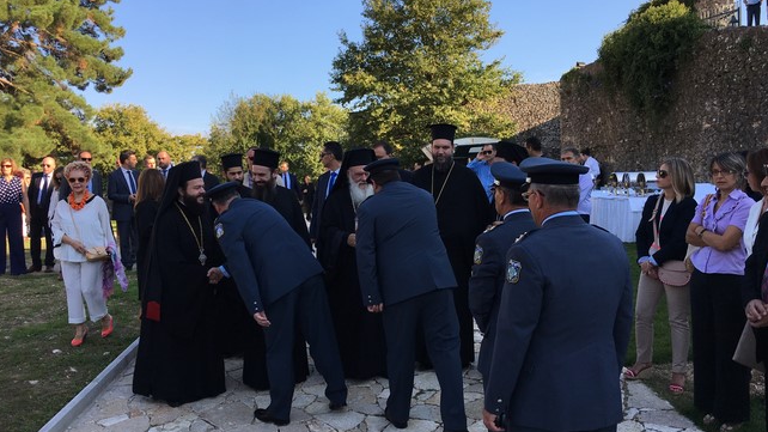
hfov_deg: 61.0
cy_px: 213
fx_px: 652
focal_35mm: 32
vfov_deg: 36.7
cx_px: 384
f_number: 2.2
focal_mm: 4.15
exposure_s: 1/569
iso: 25
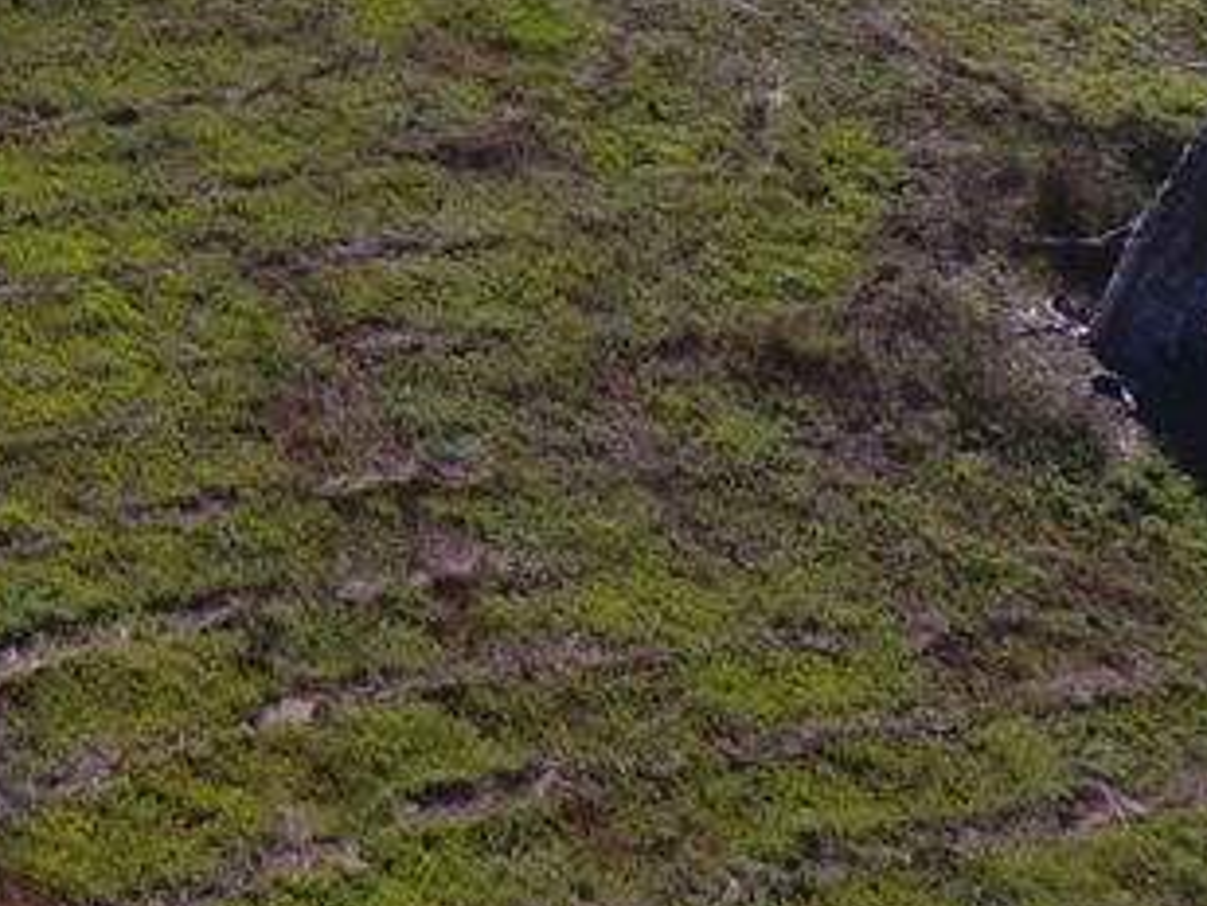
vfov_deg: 12.9
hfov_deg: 15.5
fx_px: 3384
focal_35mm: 97
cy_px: -1029
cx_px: -1312
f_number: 2.8
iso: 100
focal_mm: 3.61
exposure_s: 1/646
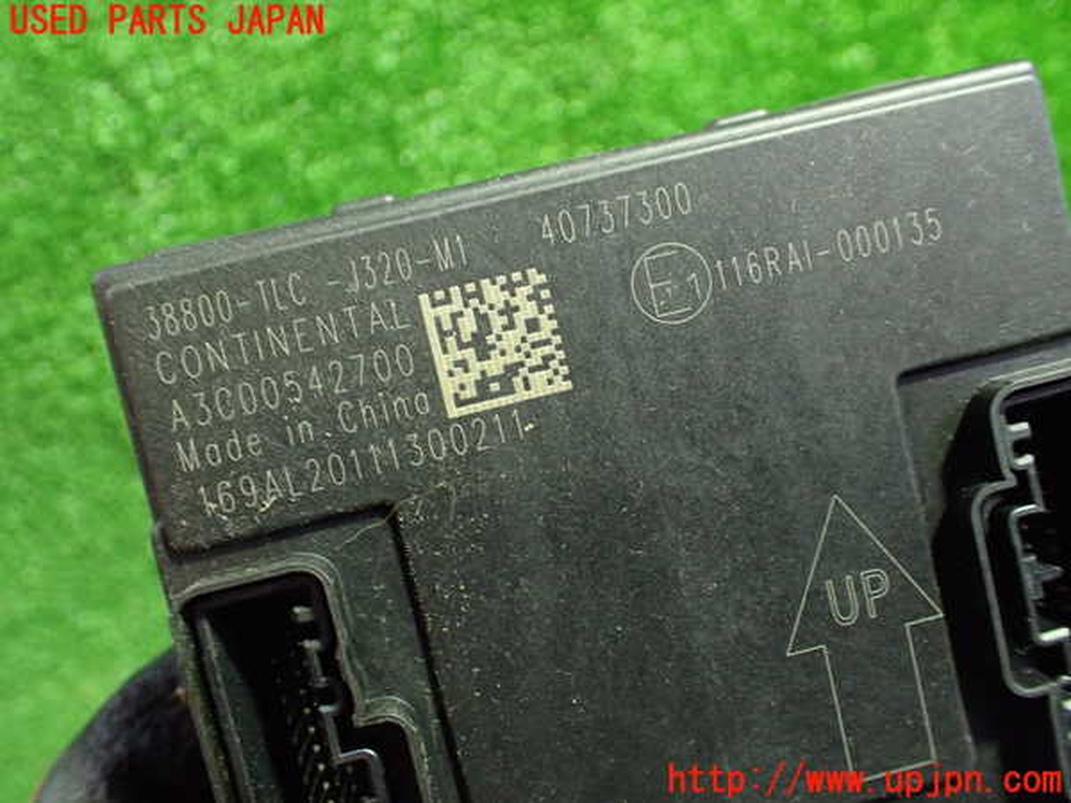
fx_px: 928
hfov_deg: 60.0
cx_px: 536
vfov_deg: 46.8
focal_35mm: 30
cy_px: 402
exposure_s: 1/50
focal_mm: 5.4
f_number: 2.3
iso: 800
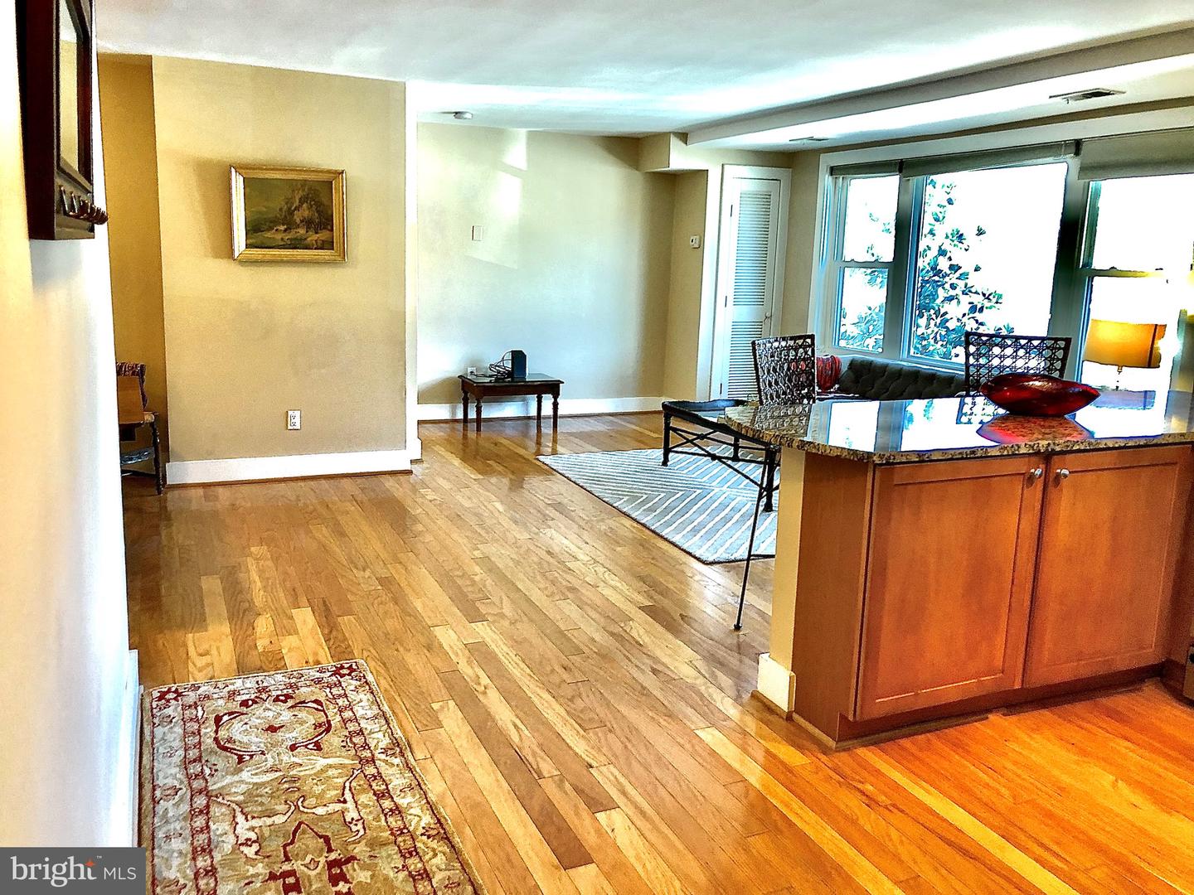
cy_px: 448
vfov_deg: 49.7
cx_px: 597
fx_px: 966
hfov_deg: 63.4
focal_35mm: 28
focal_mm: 3.99
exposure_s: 1/20
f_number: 1.8
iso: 40
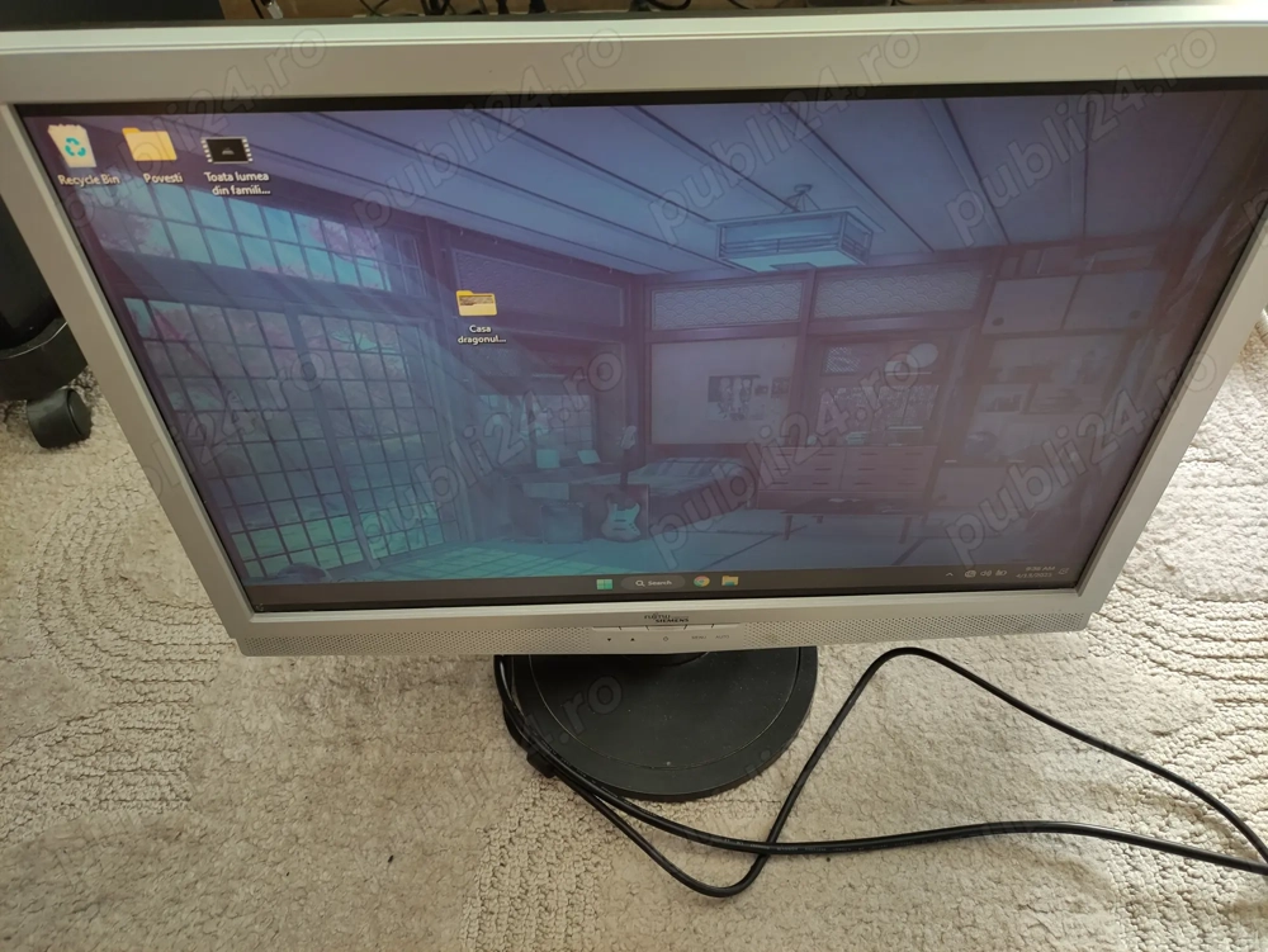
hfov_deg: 69.4
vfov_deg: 54.9
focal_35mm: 25
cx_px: 634
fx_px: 916
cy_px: 476
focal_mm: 5.43
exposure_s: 1/33
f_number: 1.89
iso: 140
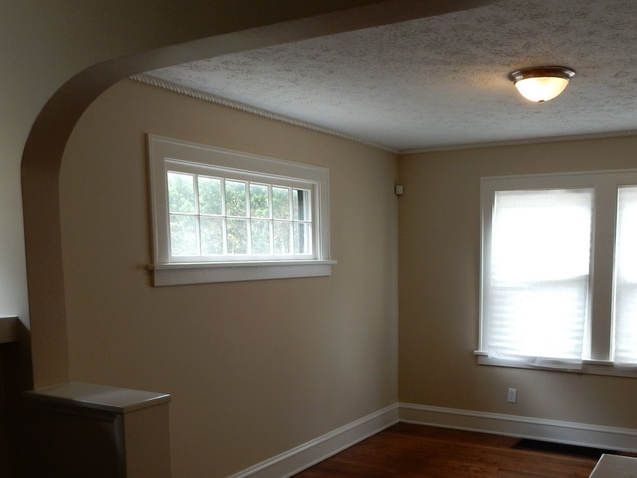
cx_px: 400
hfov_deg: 52.0
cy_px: 334
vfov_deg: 40.0
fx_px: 644
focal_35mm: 35
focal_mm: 4.5
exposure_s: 1/30
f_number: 3.7
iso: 125
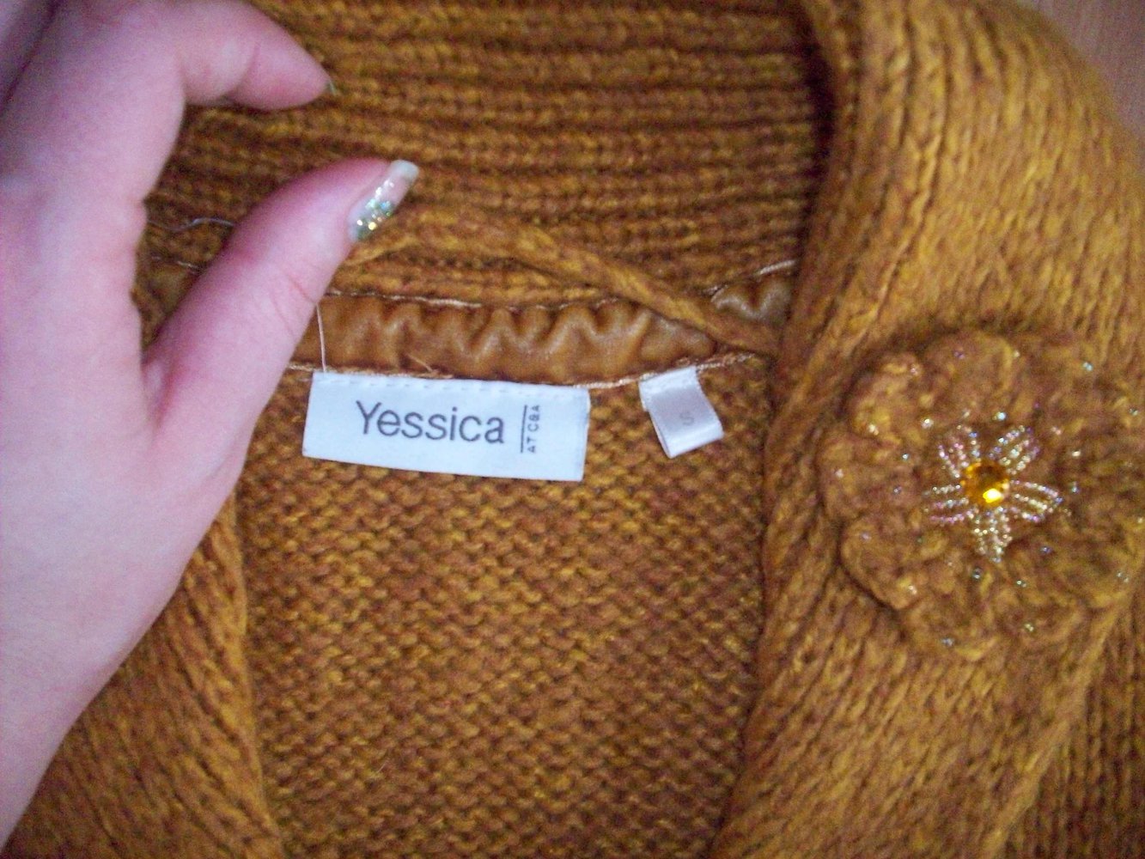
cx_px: 572
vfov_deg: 38.7
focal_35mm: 37
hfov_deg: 50.1
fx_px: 1224
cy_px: 430
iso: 400
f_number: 2.8
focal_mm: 6.2
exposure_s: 1/45
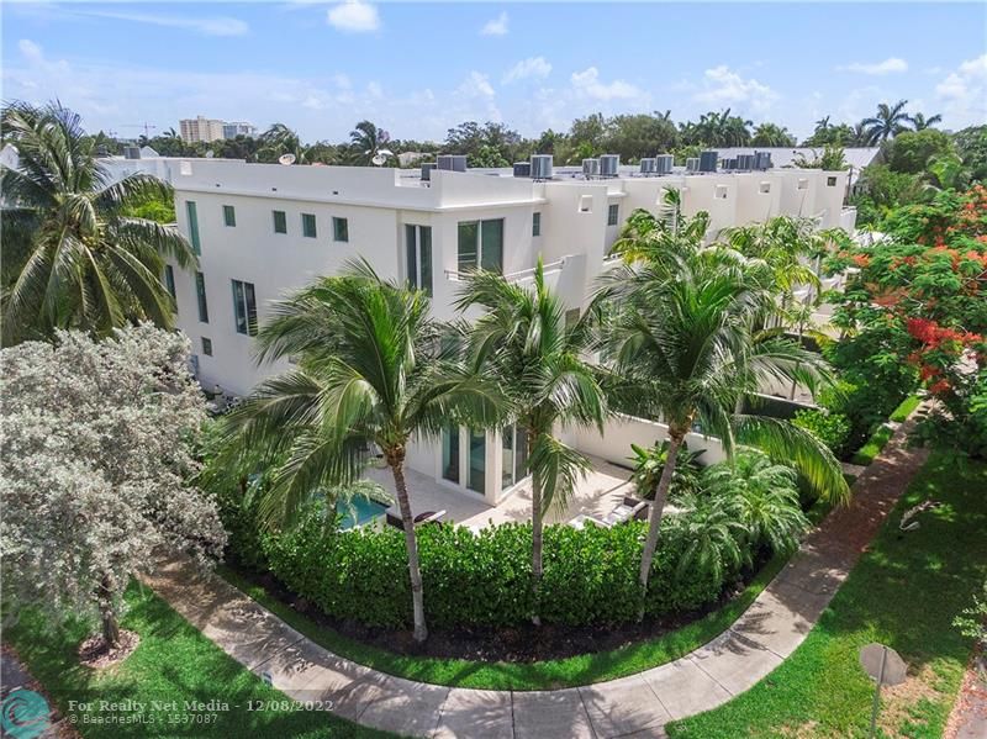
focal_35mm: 24
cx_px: 494
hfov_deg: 71.6
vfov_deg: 56.8
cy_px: 370
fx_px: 684
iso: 110
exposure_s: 1/1250
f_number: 2.8
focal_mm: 4.39
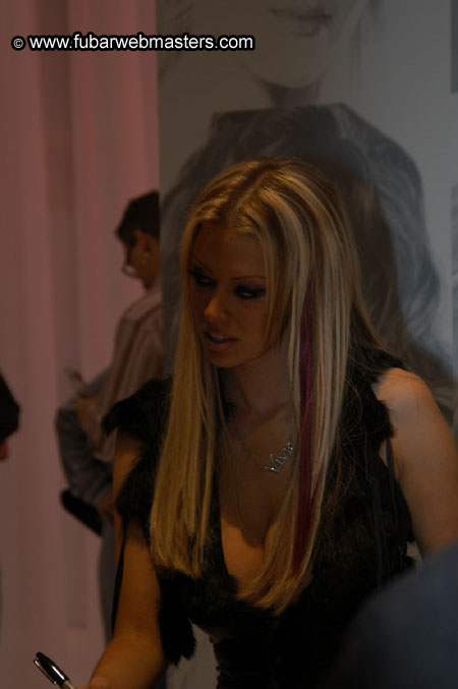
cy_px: 344
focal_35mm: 99
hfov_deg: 13.8
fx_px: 1893
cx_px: 229
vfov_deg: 20.6
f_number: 5
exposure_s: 1/60
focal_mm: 66
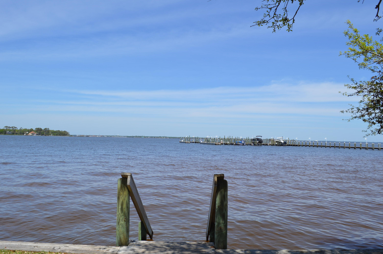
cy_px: 127
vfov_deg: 47.8
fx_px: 287
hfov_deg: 67.4
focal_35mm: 27
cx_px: 192
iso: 100
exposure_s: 1/320
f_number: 9
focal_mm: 18
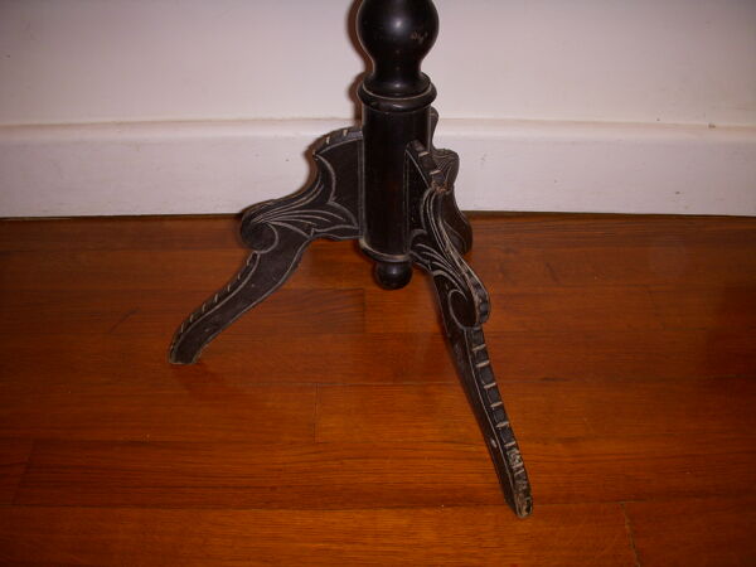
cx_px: 378
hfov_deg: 49.0
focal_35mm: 38
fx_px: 830
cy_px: 284
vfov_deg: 37.7
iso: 100
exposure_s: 1/30
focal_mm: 6.3
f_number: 3.3
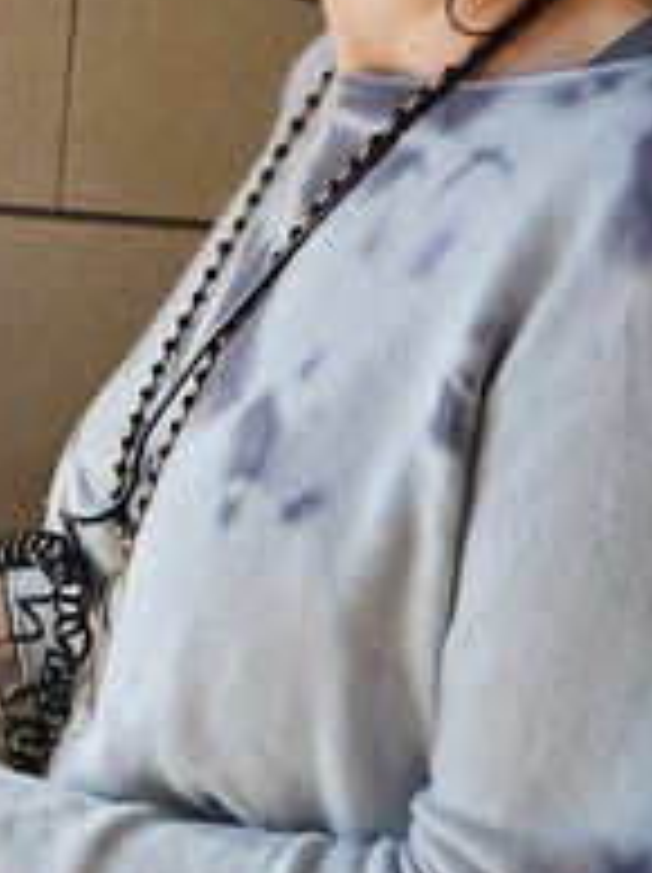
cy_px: 306
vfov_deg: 20.6
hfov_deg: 13.9
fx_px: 2391
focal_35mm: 95
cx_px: -490
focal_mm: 6.3
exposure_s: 1/27
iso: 1250
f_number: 1.7
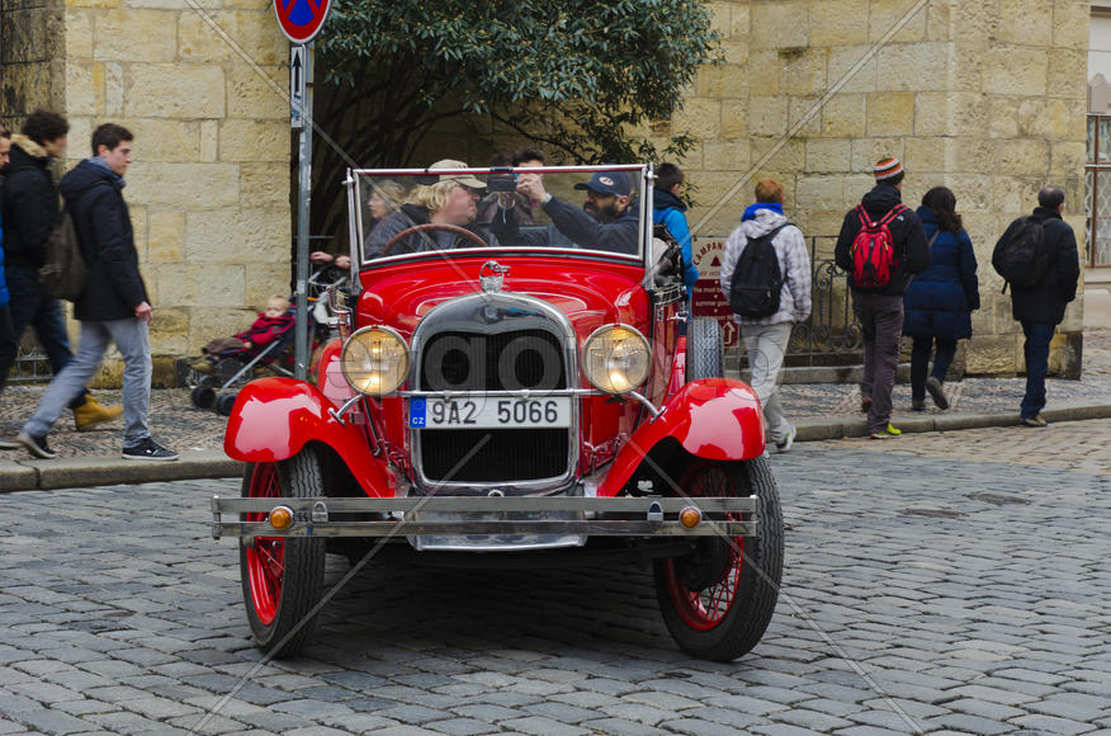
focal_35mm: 78
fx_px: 2402
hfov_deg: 26.0
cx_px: 556
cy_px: 368
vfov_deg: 17.4
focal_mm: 52
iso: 100
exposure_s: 1/30
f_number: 6.7
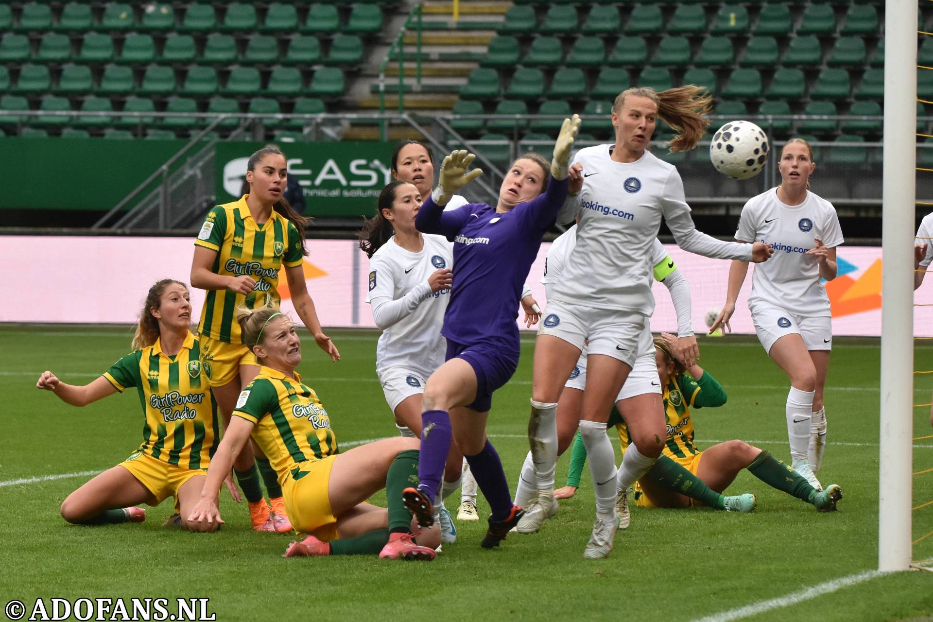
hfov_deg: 13.0
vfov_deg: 8.7
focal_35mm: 158
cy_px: 311
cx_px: 466
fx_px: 4082
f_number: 3.2
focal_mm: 105
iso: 800
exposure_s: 1/800
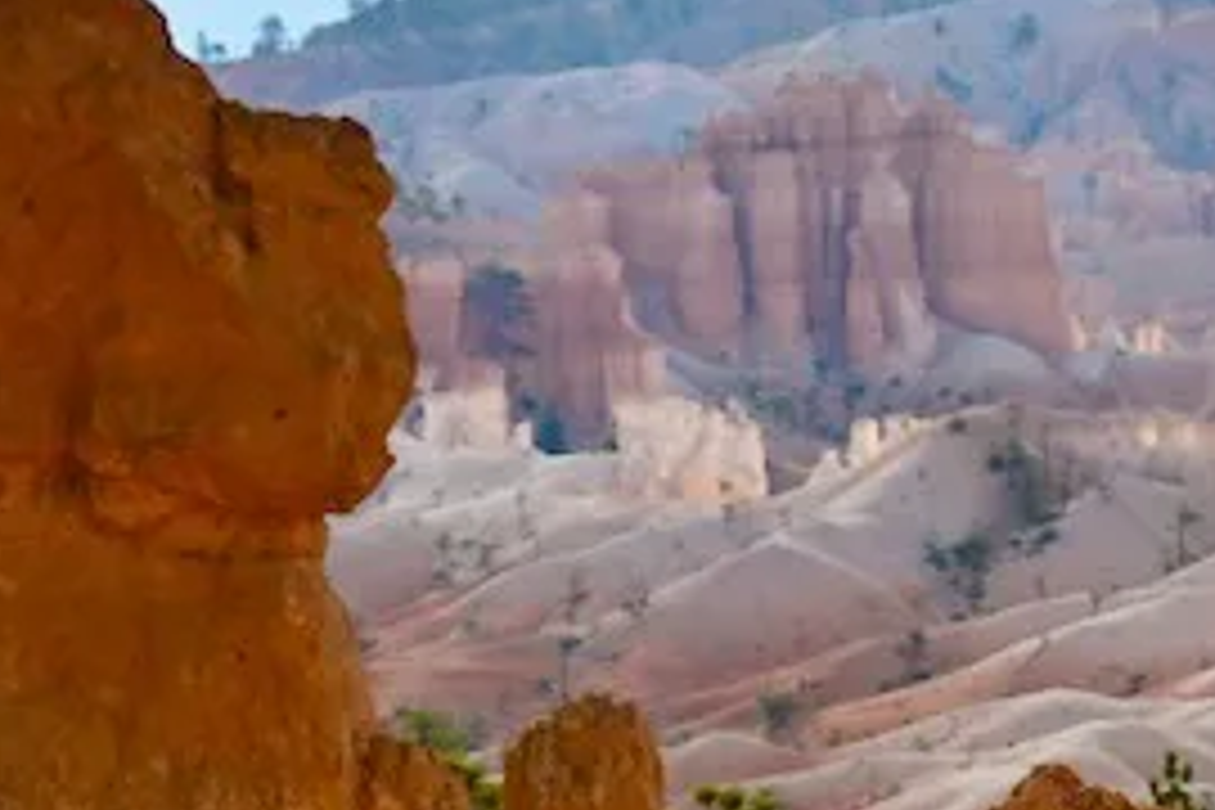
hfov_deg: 8.5
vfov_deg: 5.8
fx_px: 7964
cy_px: 490
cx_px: 2007
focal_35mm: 236
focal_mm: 58
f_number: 5.6
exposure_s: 1/200
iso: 100
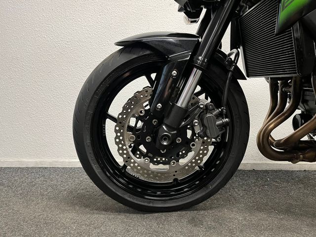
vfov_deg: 53.1
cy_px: 118
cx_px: 158
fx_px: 237
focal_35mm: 26
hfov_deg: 67.3
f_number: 1.6
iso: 200
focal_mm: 5.1
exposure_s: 1/50
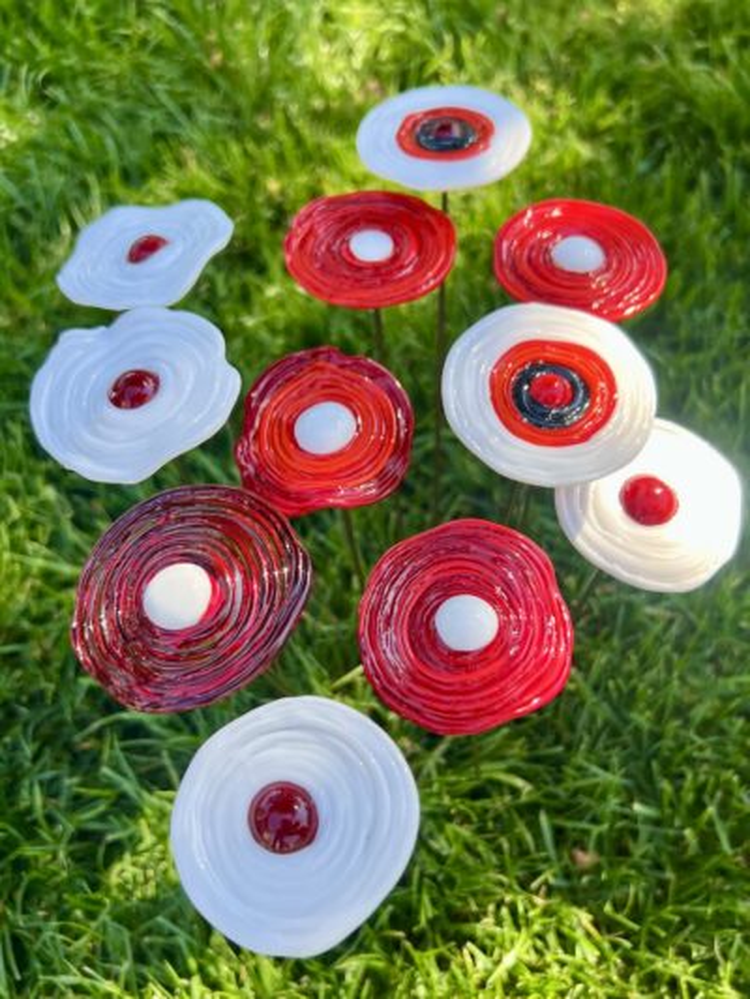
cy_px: 500
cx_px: 375
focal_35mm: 26
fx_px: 751
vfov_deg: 67.3
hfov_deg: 53.1
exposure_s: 1/549
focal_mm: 5.7
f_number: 1.5
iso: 50
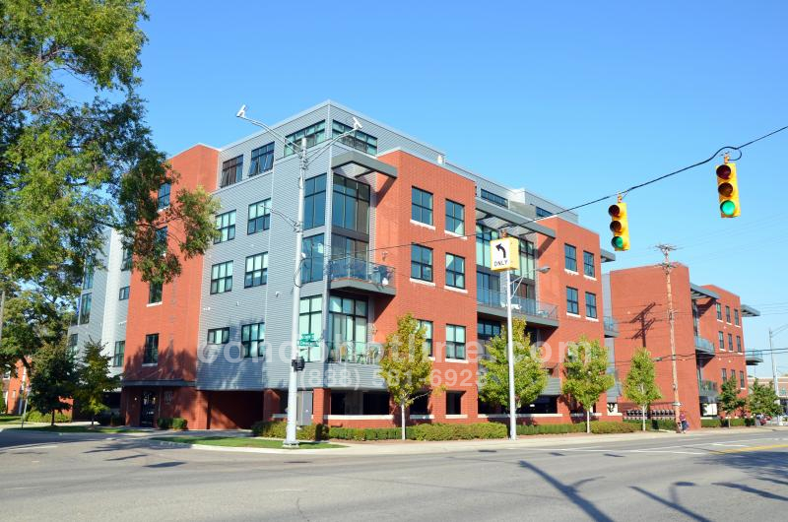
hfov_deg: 59.6
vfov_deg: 41.5
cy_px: 261
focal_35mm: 32
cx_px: 394
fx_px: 688
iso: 200
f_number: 9
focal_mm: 21
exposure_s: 1/320
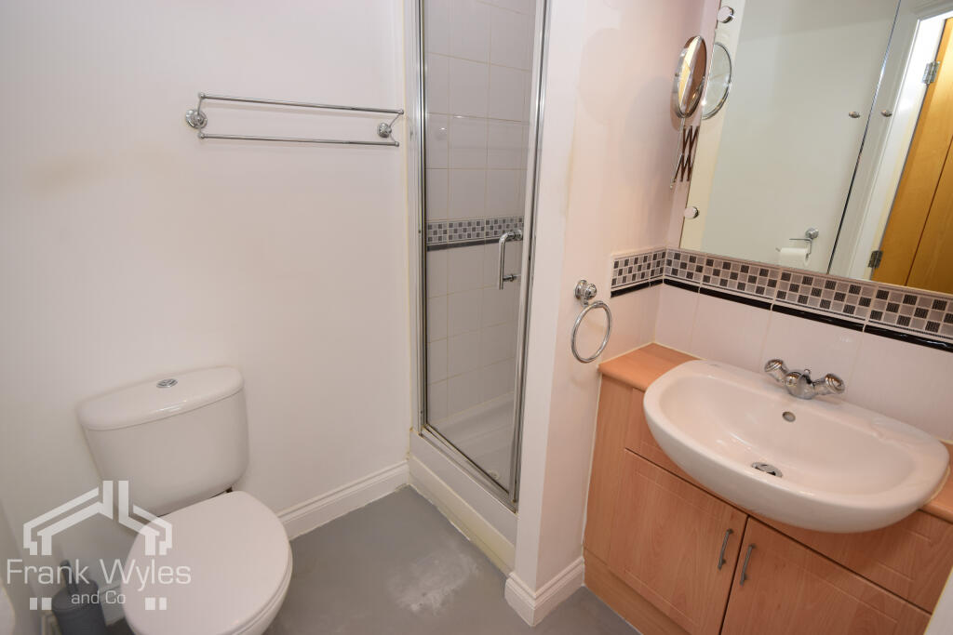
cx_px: 476
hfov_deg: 90.0
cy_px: 318
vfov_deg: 67.4
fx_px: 477
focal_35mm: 18
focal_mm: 12
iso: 320
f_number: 10
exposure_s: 1/60
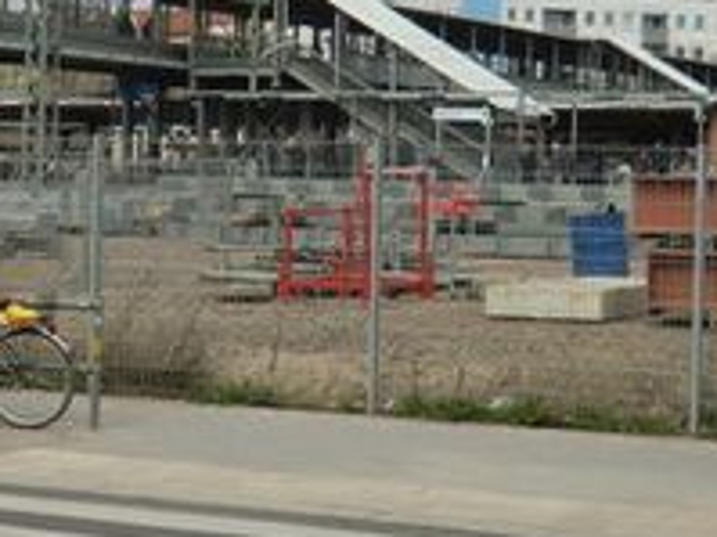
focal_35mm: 106
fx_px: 2194
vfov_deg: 13.9
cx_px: 241
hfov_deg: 18.5
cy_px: 175
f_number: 3.6
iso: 64
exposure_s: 1/640
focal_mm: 6.1
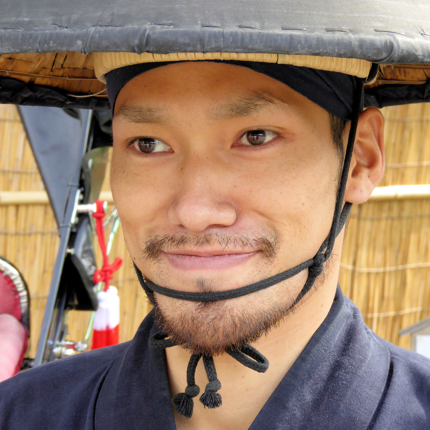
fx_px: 1504
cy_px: 188
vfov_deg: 16.3
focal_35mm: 107
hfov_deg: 16.3
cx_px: 217
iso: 160
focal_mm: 16.1
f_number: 4.9
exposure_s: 1/60
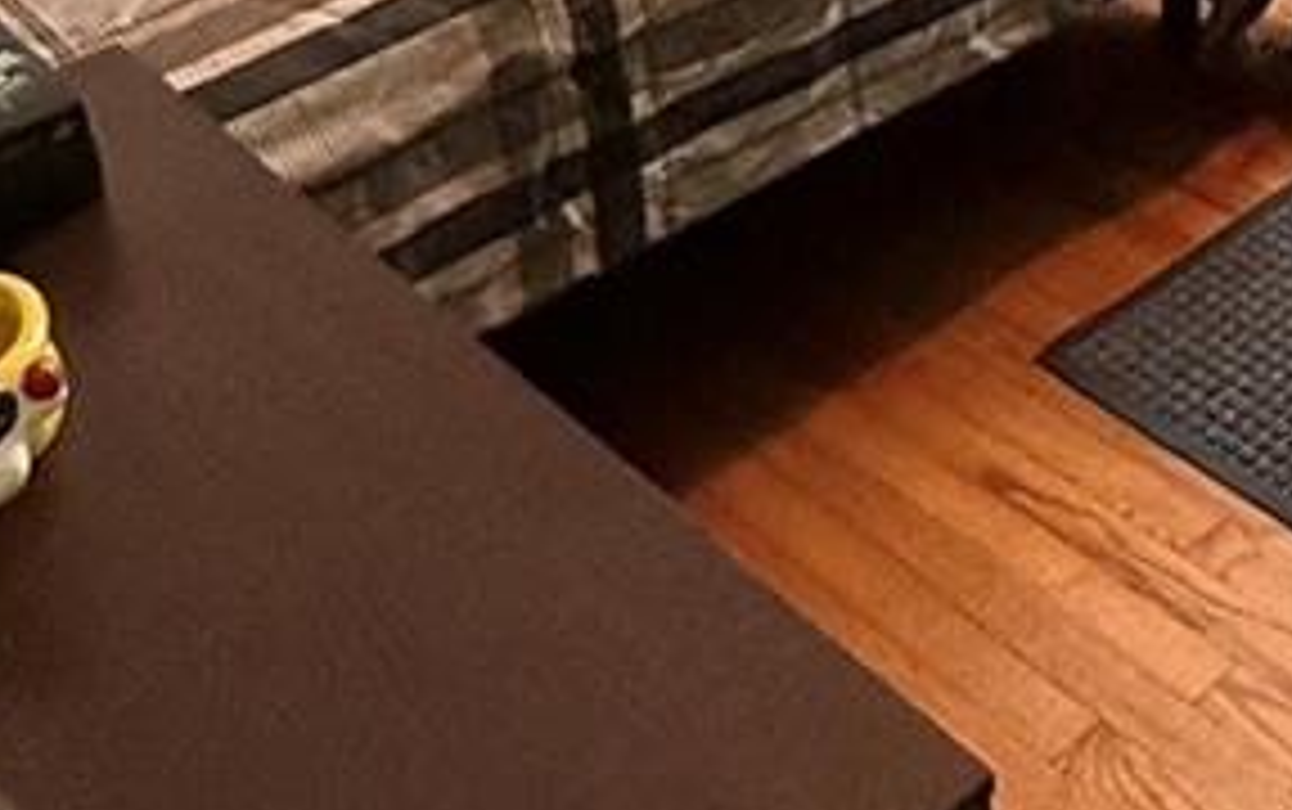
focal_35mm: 62
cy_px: -486
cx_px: 1468
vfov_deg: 18.1
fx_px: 2185
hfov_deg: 29.3
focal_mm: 2.22
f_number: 2.2
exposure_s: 1/60
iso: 500
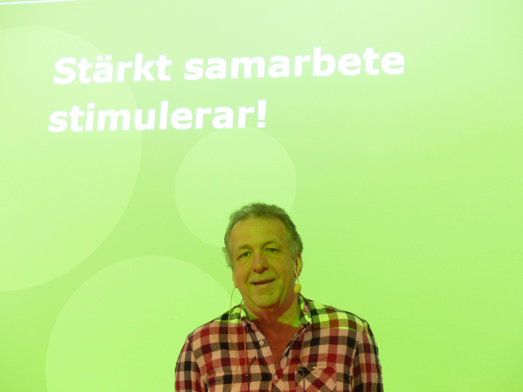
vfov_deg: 21.3
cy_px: 196
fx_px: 1042
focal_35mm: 69
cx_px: 262
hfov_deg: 28.2
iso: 400
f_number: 2.8
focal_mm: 12.5
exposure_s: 1/20
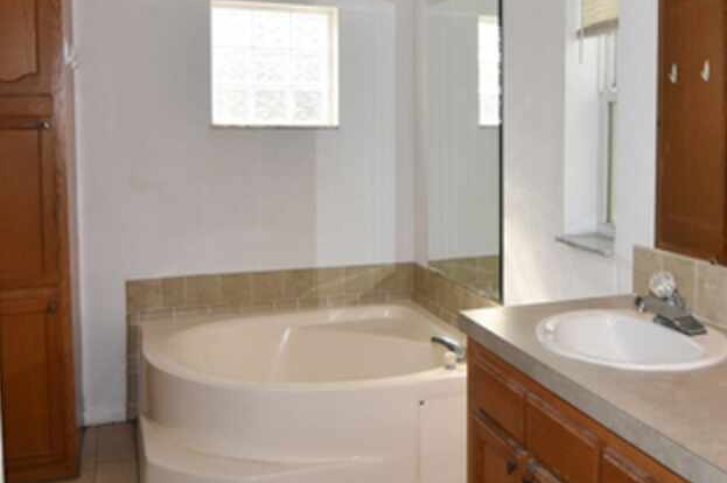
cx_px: 504
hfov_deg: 50.7
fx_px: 746
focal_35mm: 37
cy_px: 169
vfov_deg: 35.6
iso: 160
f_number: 5.6
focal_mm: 12
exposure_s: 1/125
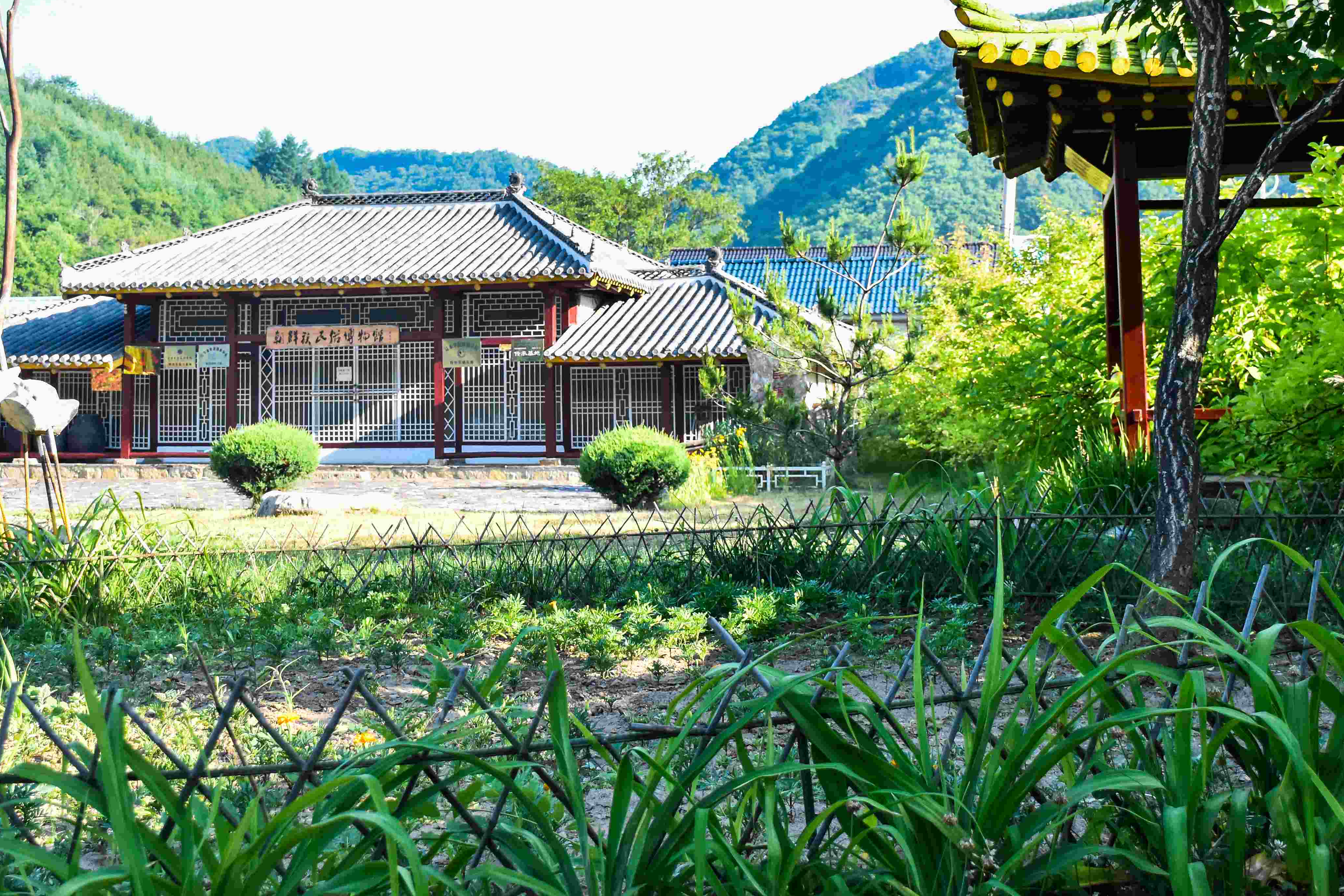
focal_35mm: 57
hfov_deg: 35.0
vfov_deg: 23.7
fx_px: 2128
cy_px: 299
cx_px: 614
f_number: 5
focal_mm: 26
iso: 1000
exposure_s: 1/1000
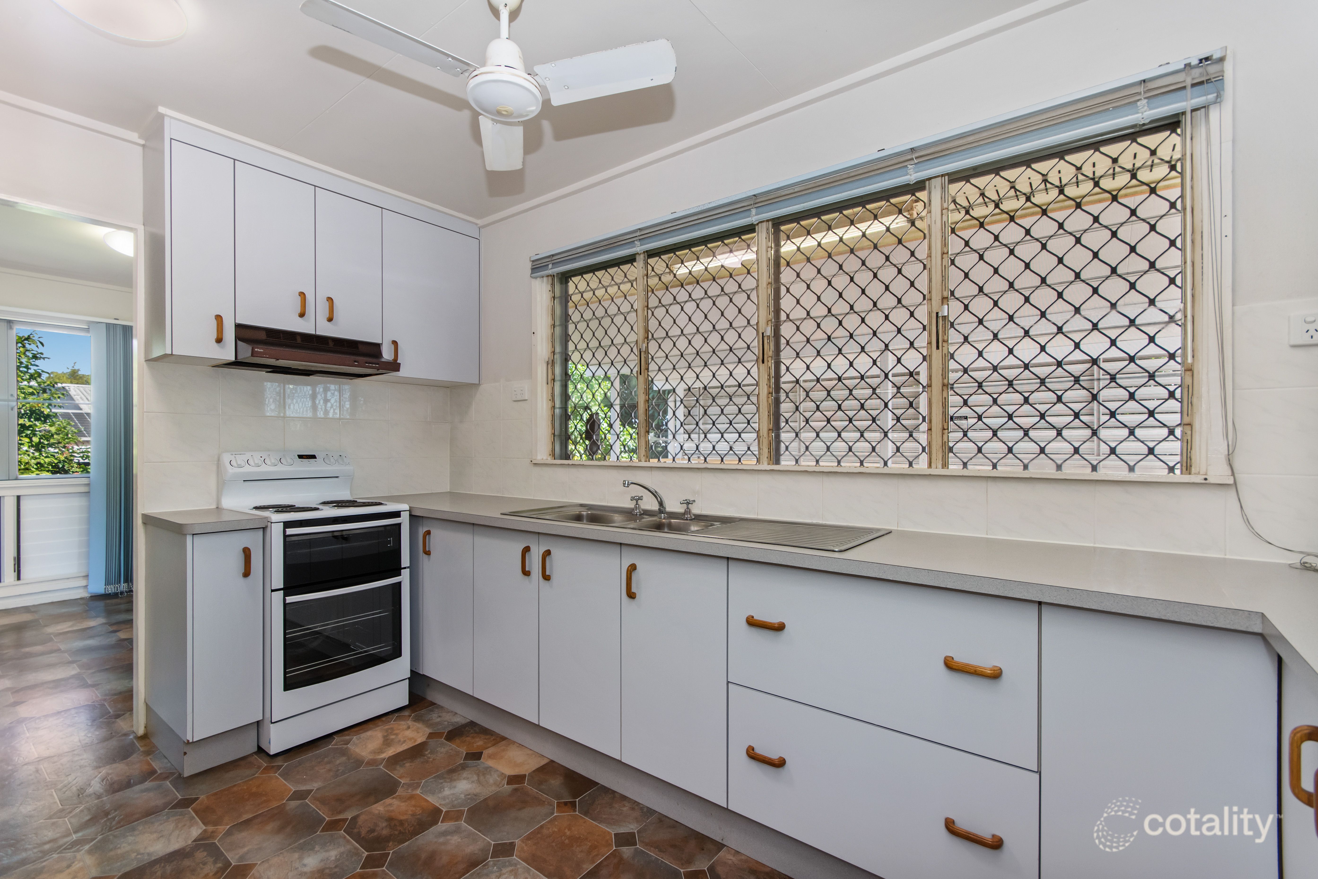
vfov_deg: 77.3
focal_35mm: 15
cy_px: 440
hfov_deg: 100.4
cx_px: 659
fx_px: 549
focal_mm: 10
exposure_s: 1/40
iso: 320
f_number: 8
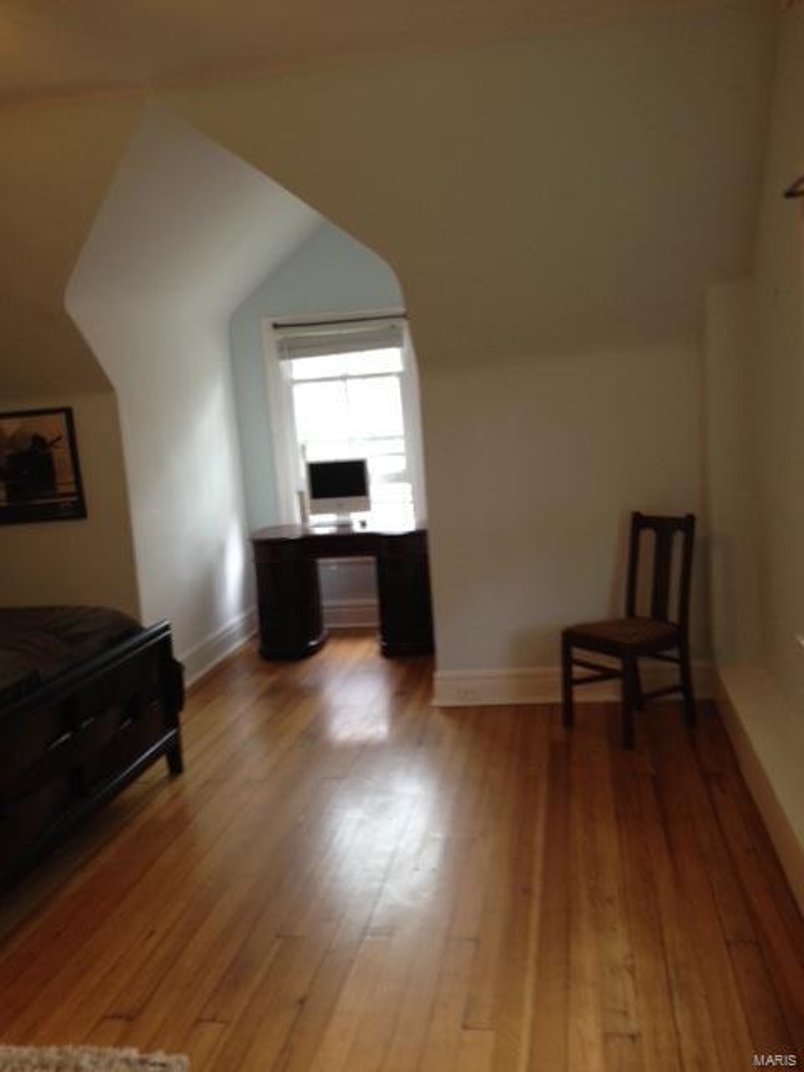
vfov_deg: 52.6
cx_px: 402
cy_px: 536
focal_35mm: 35
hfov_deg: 40.7
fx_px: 1084
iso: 100
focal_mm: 4.28
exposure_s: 1/20
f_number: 2.4
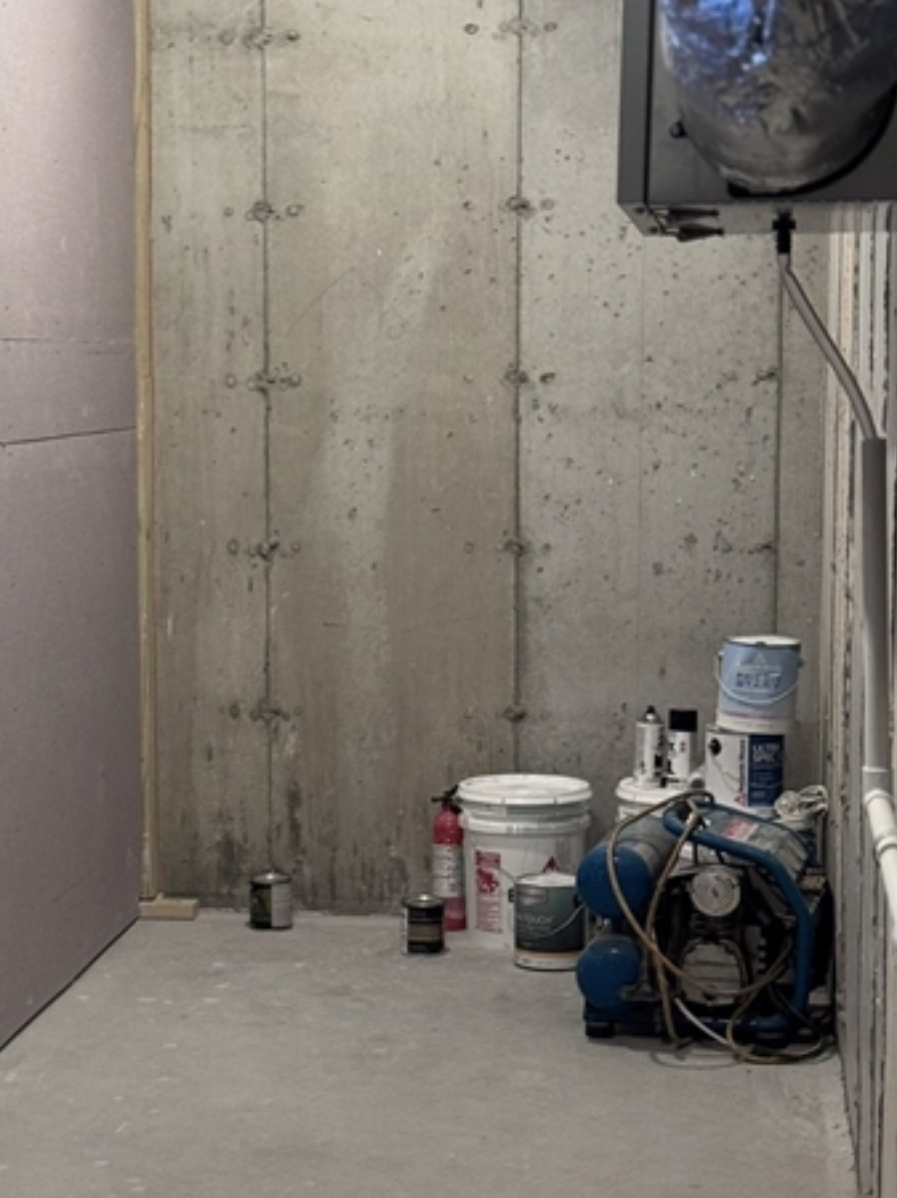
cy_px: 719
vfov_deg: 23.8
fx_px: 2836
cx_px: 168
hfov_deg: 17.8
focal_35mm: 82
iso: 320
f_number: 1.78
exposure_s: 1/40
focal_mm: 6.76
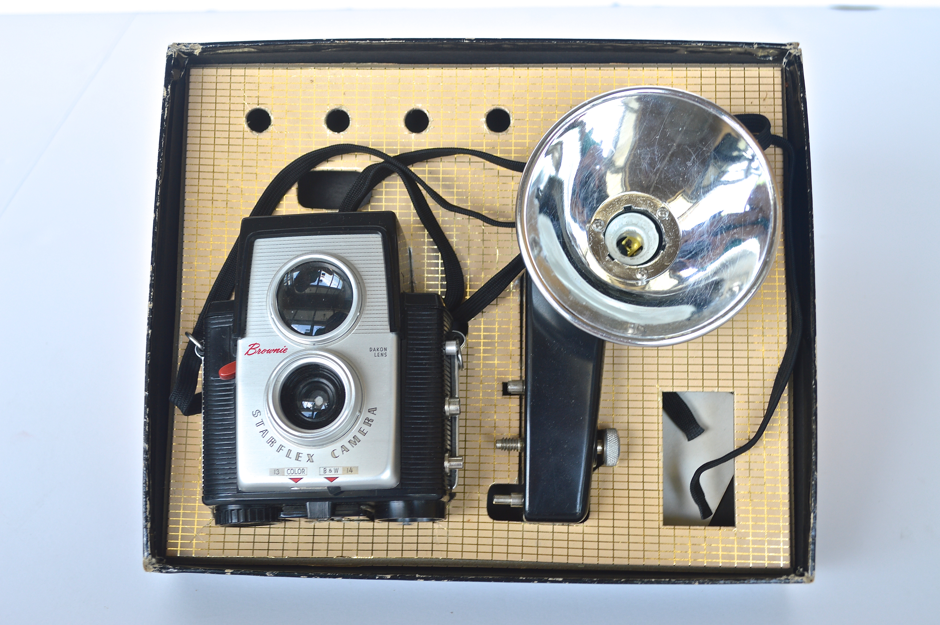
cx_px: 470
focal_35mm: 45
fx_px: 1174
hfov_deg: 43.6
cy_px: 312
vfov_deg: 29.8
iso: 100
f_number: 5.6
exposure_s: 1/20
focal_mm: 30
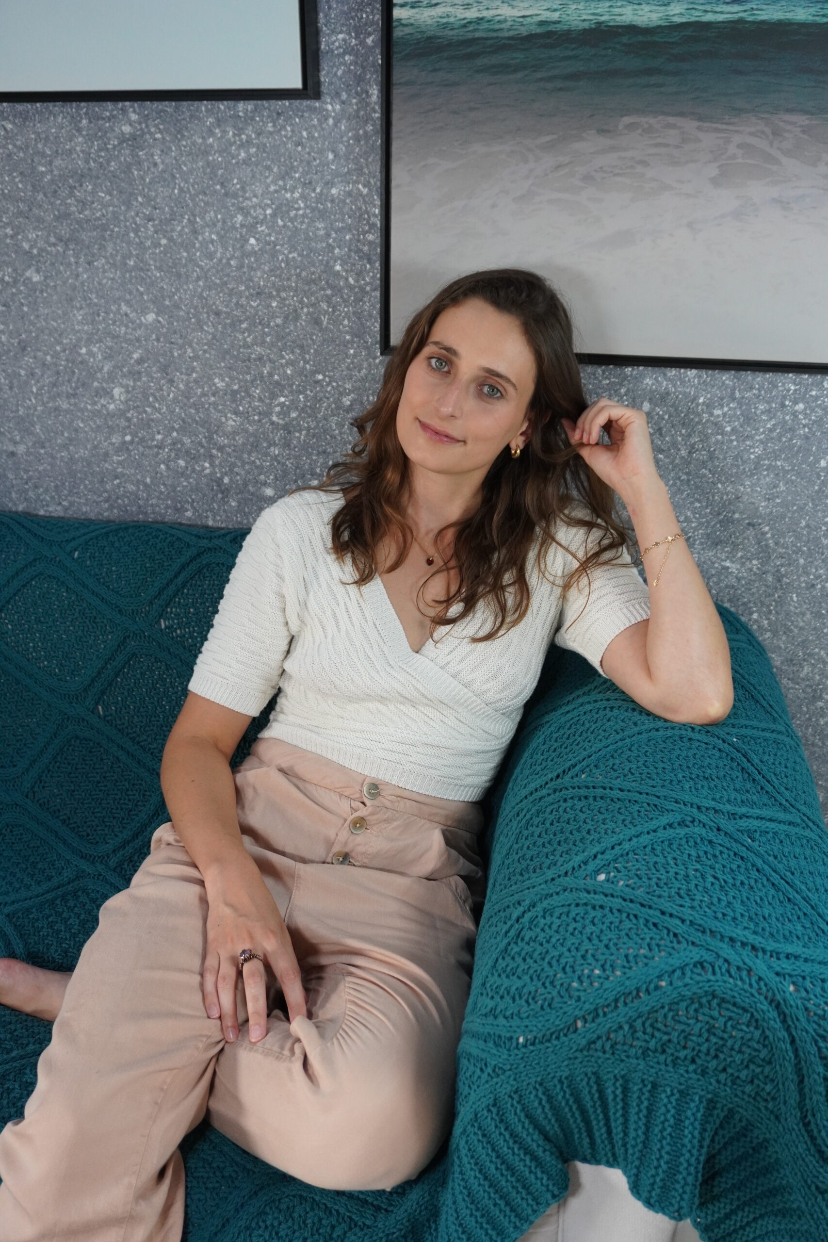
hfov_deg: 36.9
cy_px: 621
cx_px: 414
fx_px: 1242
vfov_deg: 53.1
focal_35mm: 36
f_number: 4.5
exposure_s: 1/160
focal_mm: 24
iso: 1000
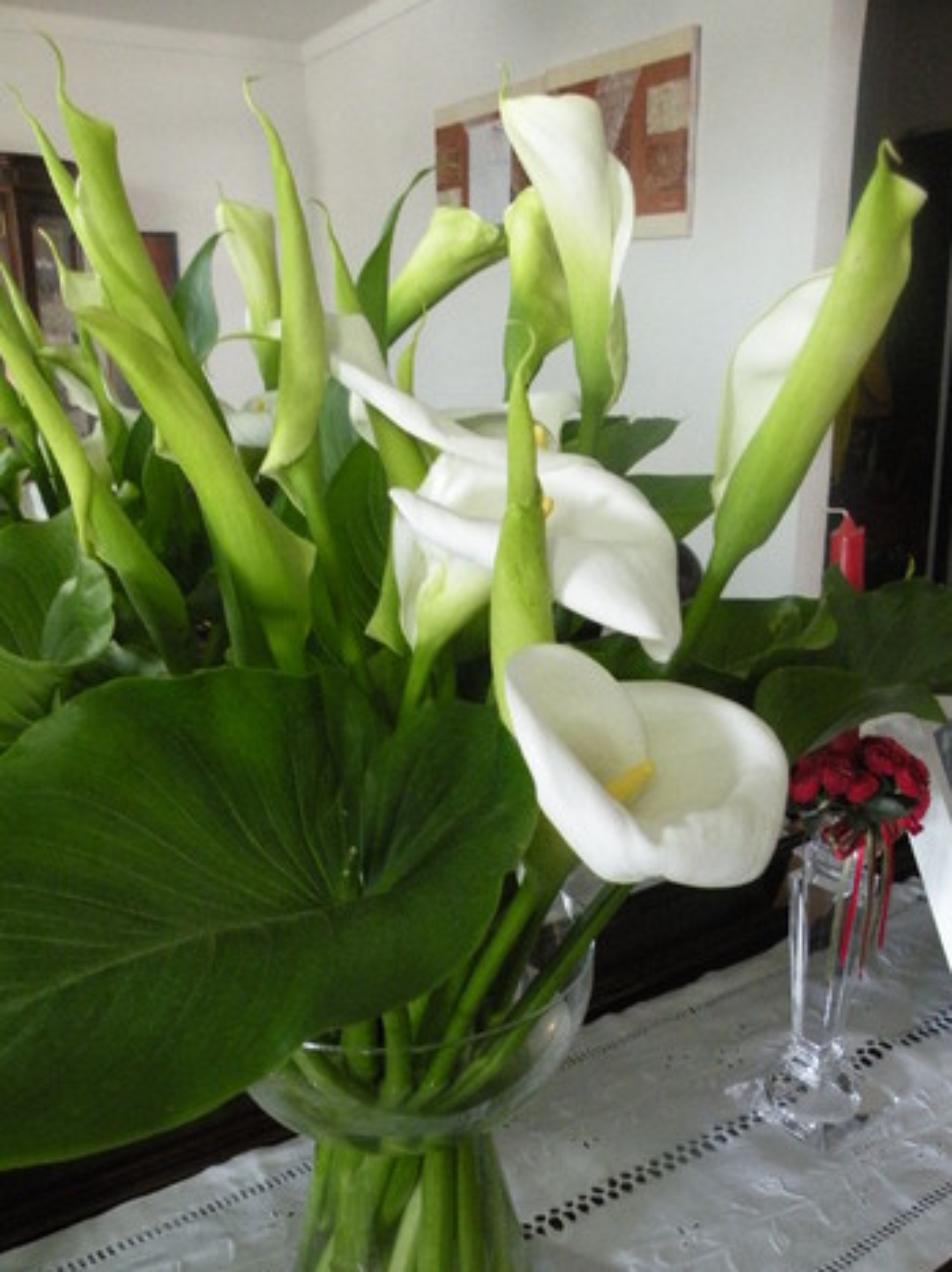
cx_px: 446
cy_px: 655
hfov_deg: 48.2
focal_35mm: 29
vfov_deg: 61.7
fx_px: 1064
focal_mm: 4.7
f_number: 2.8
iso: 400
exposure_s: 1/25.2
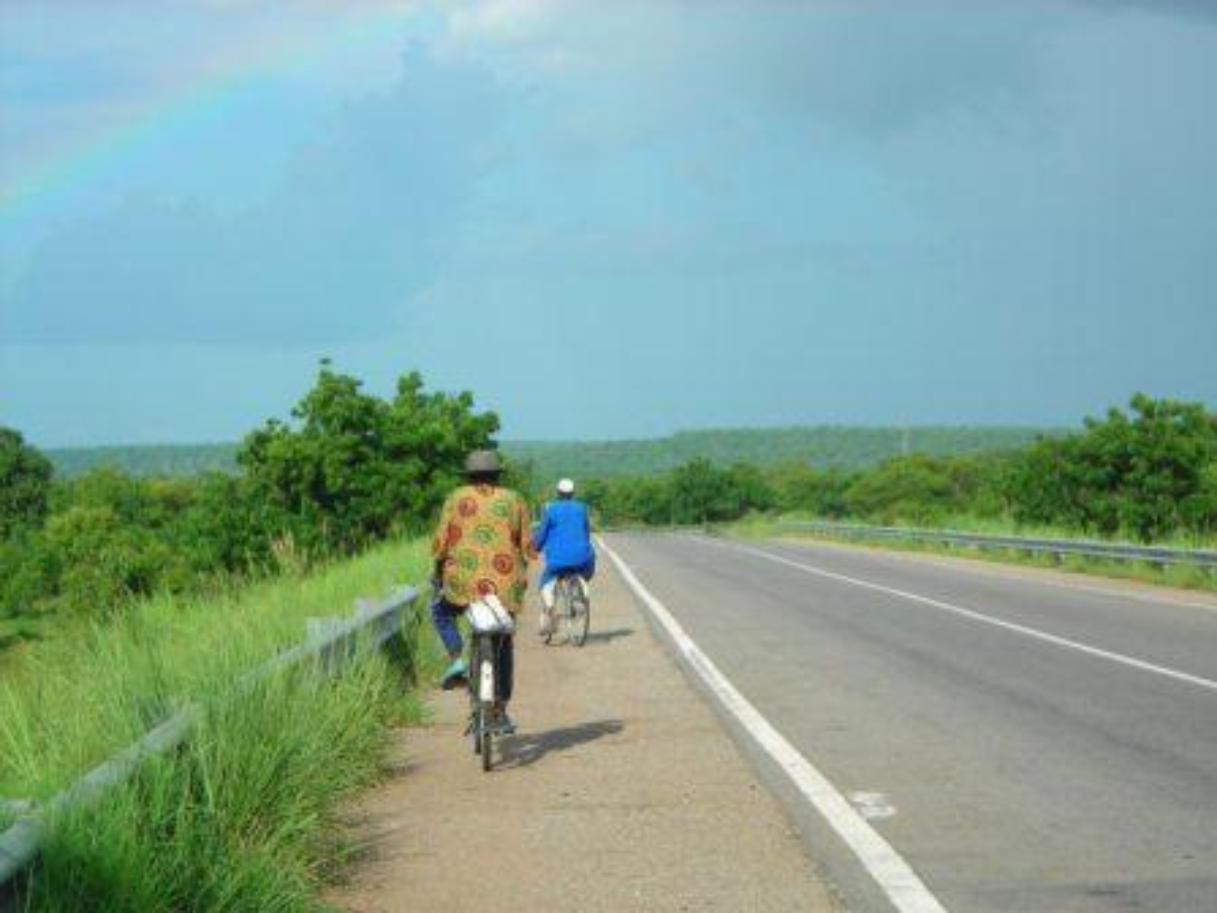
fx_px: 3164
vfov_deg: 16.4
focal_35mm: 90
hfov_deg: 21.8
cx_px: 608
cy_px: 456
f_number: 4.6
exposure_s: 1/506
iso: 70
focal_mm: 14.8
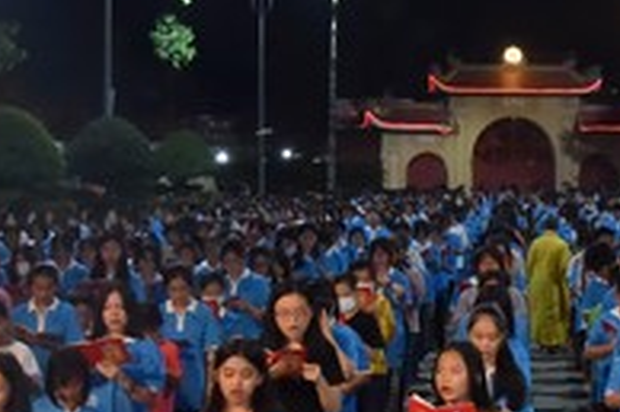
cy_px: 176
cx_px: 578
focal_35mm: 94
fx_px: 1617
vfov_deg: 14.5
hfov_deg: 21.1
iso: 5000
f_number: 5.6
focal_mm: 28
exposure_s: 1/125
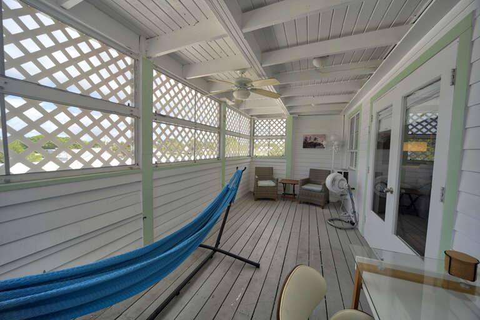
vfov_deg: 90.0
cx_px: 240
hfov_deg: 112.6
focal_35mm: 12
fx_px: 160
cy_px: 160
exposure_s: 1/320
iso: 1250
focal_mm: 12
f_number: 10
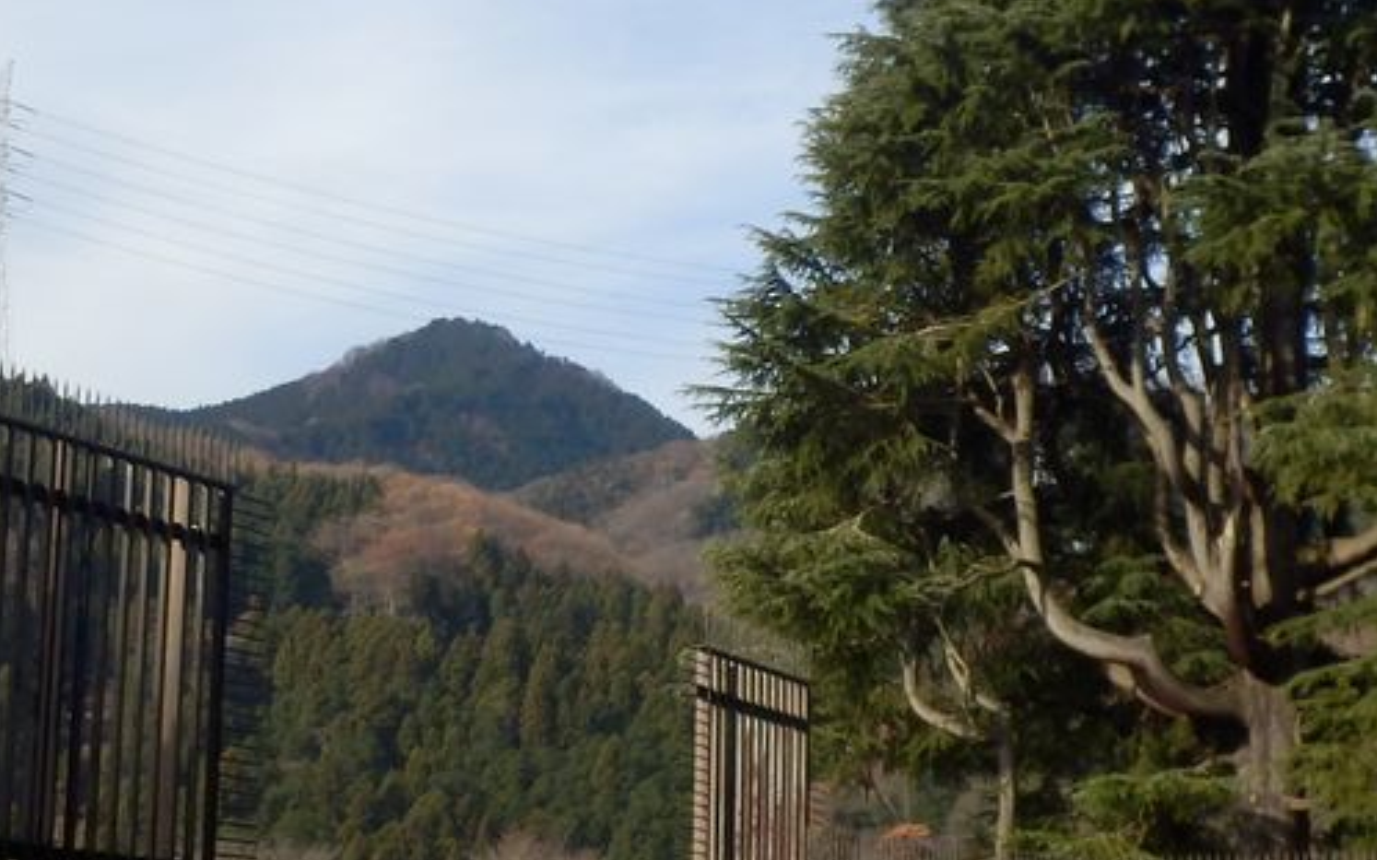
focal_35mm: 63
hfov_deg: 32.4
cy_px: 307
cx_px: 795
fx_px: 2364
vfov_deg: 20.6
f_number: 3.9
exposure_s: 1/500
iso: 80
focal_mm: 6.6
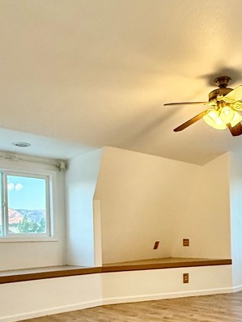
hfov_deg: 38.6
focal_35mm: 36
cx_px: 183
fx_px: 335
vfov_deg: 49.5
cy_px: 238
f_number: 2.2
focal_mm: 2.22
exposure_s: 1/120
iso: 500
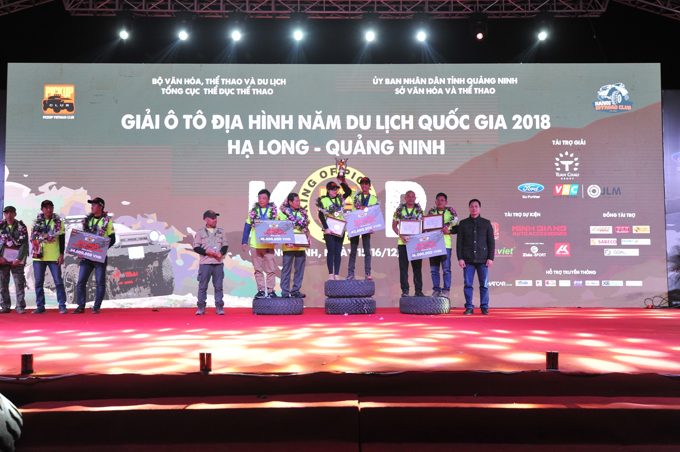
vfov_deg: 37.8
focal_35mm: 35
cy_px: 226
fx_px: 661
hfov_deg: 54.5
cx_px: 340
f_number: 4
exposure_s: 1/80
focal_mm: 35
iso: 1250
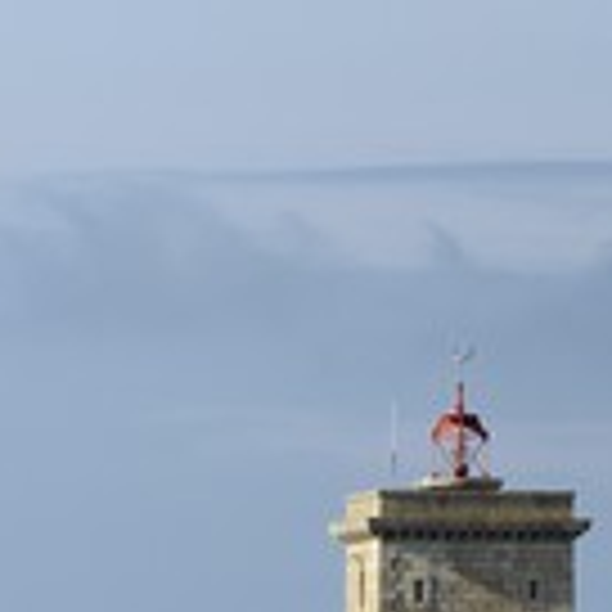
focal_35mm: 525
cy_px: 626
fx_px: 10501
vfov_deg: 3.3
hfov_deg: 3.3
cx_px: 580
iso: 400
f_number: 7.1
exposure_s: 1/1600
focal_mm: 200
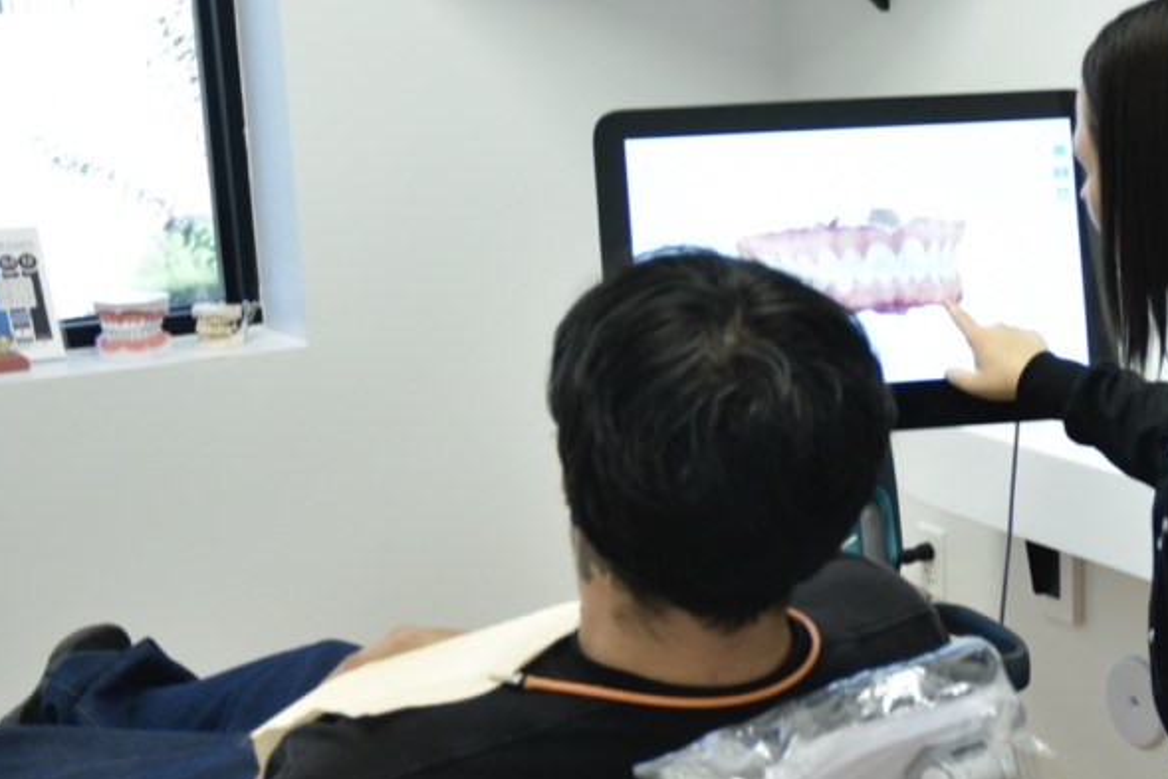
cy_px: 464
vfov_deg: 17.9
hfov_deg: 26.3
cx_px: 876
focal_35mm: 76
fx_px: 2466
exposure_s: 1/40
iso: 640
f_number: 4.5
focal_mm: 35
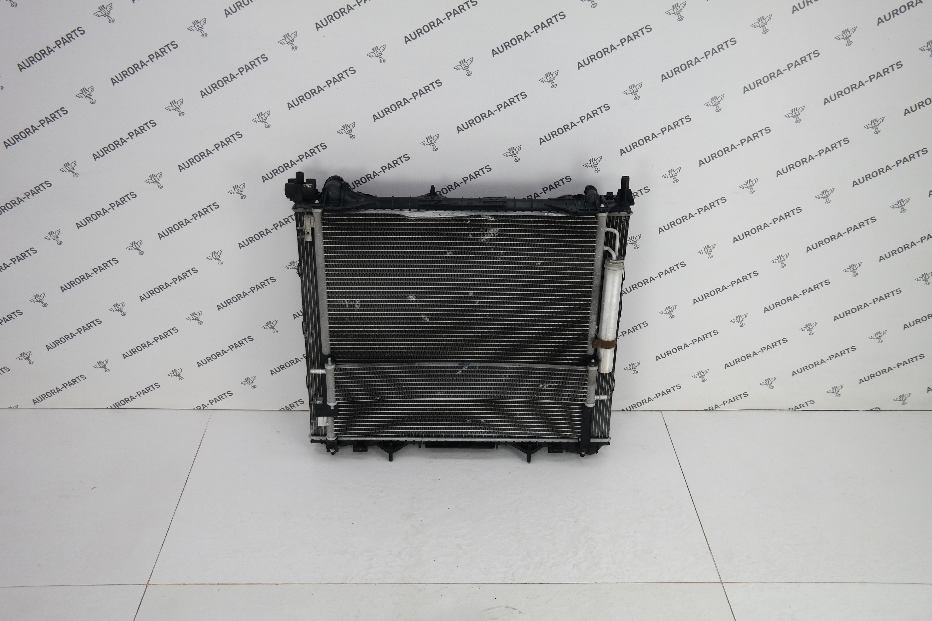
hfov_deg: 57.2
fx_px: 854
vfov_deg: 40.0
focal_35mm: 33
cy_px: 310
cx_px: 466
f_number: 4
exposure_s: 1/80
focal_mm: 22
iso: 100
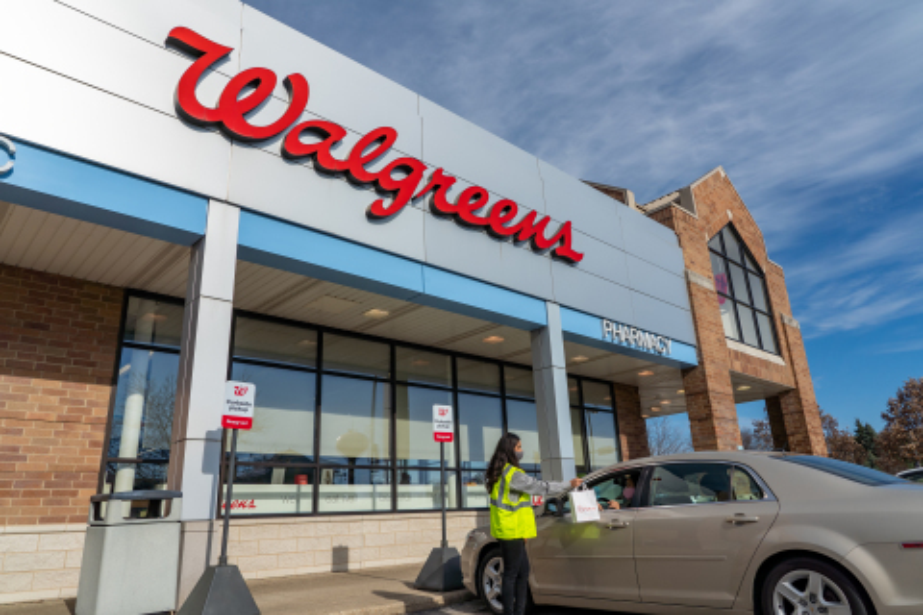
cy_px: 308
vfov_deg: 53.1
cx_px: 462
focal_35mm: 24
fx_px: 615
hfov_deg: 73.7
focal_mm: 24
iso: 100
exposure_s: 1/200
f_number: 13
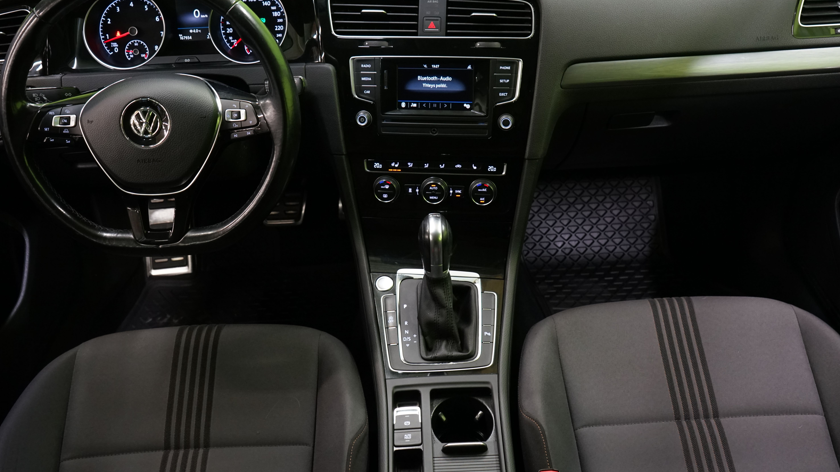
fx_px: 735
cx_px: 420
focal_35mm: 33
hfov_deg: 59.5
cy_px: 220
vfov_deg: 35.6
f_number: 5.6
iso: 2000
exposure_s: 1/20
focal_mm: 31
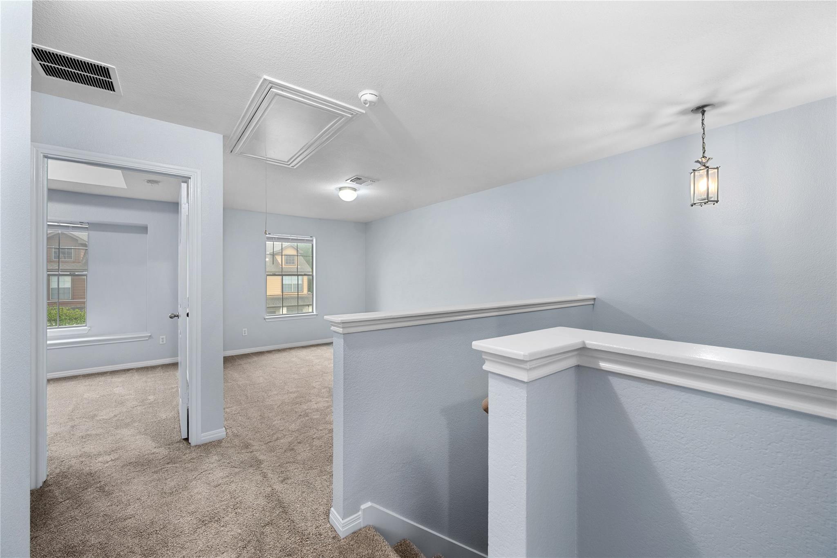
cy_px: 279
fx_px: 325
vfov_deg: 81.2
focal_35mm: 14
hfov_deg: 104.3
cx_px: 418
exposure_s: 1/6
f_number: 8
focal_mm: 14
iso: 800
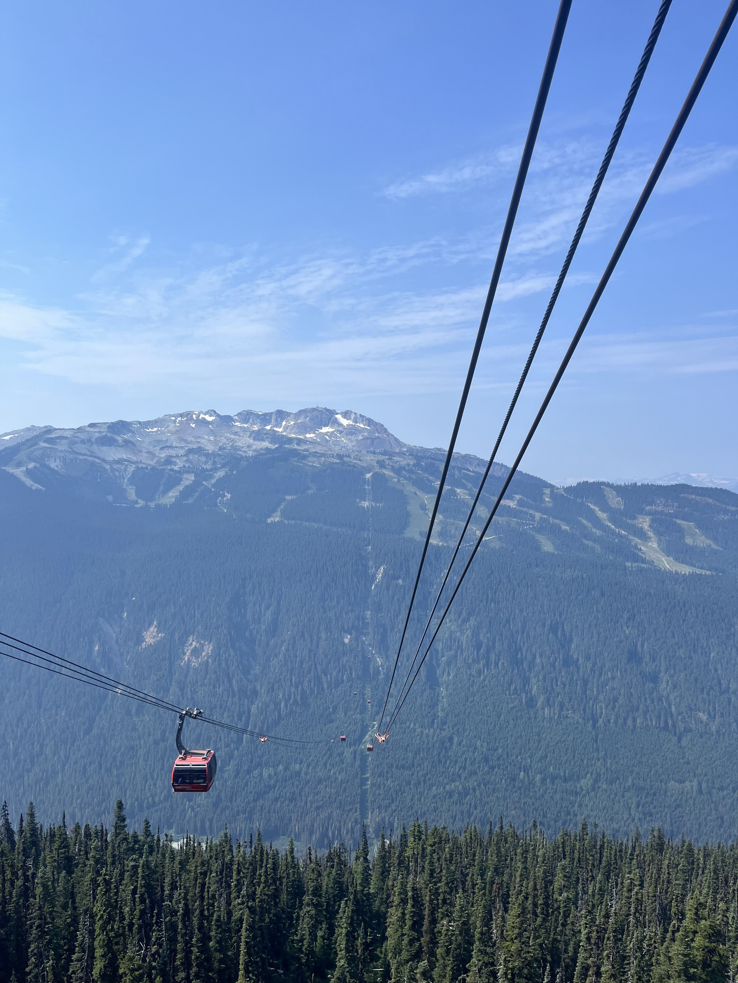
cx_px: 369
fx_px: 739
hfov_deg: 53.1
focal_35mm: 26
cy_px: 492
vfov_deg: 67.3
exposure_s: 1/1802
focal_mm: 5.1
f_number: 1.6
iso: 50
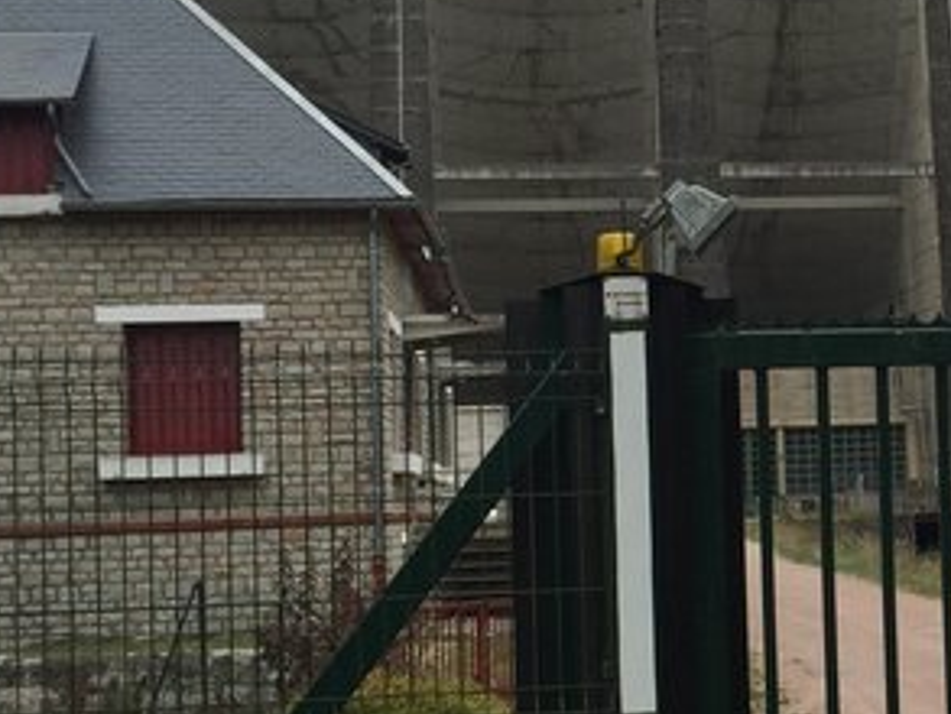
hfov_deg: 20.9
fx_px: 2446
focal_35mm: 89
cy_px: 372
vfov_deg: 16.6
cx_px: 1052
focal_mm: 4.15
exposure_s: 1/989
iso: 32
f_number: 2.2
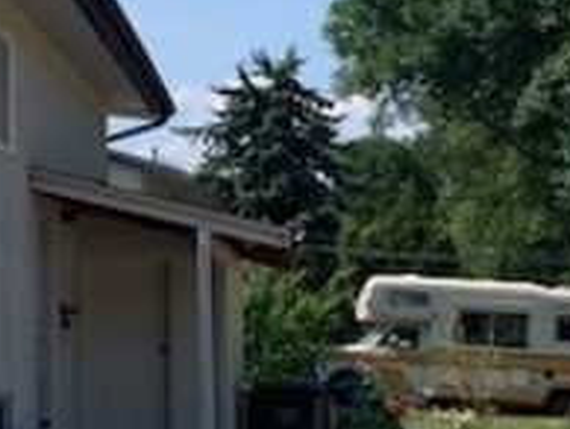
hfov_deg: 16.2
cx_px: -376
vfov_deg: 13.9
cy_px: 256
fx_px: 1764
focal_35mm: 107
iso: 25
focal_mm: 4.25
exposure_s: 1/2160
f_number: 1.8
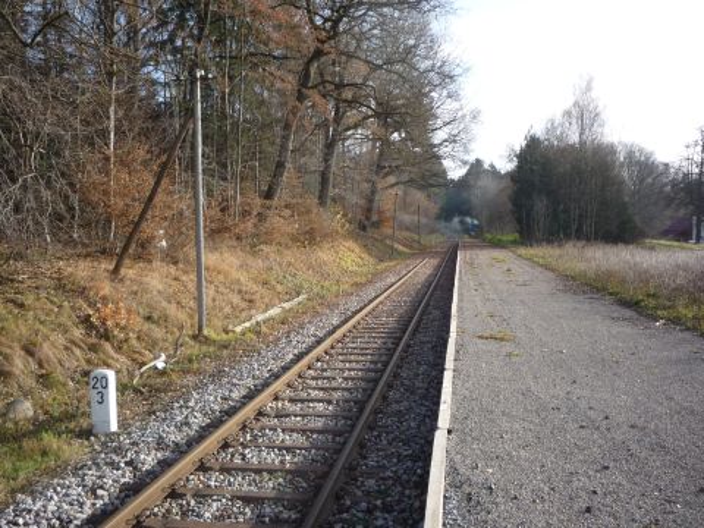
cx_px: 352
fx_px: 651
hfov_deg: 56.8
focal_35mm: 32
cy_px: 264
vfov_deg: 44.2
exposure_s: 1/250
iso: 100
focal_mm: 5.2
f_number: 4
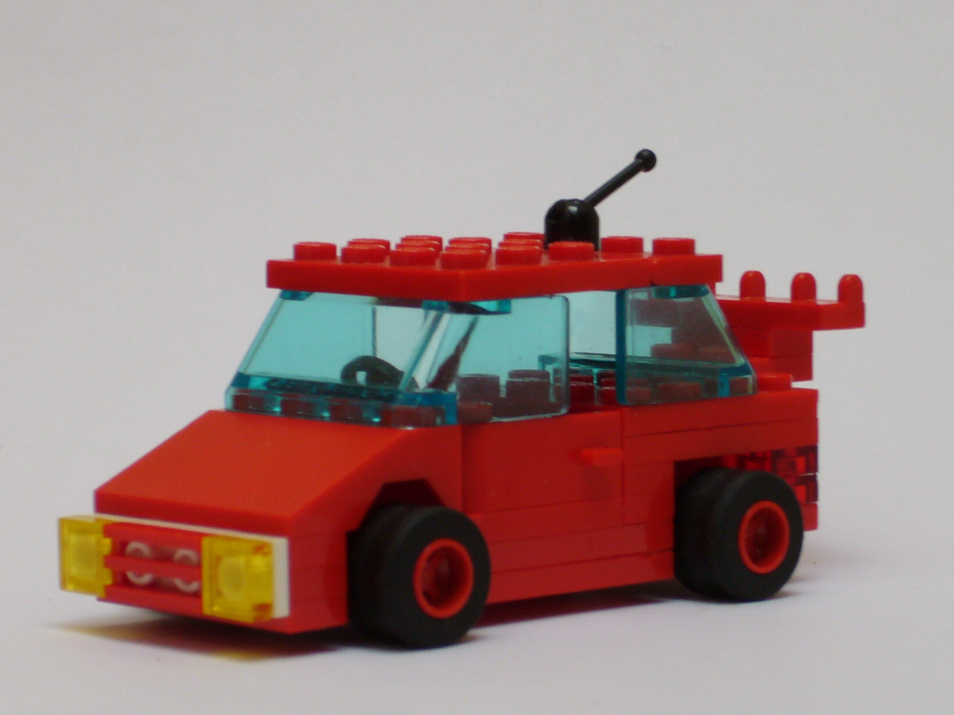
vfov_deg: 10.3
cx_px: 477
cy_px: 358
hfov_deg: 13.7
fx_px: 3969
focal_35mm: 144
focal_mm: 17.4
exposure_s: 1/30
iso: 100
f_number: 5
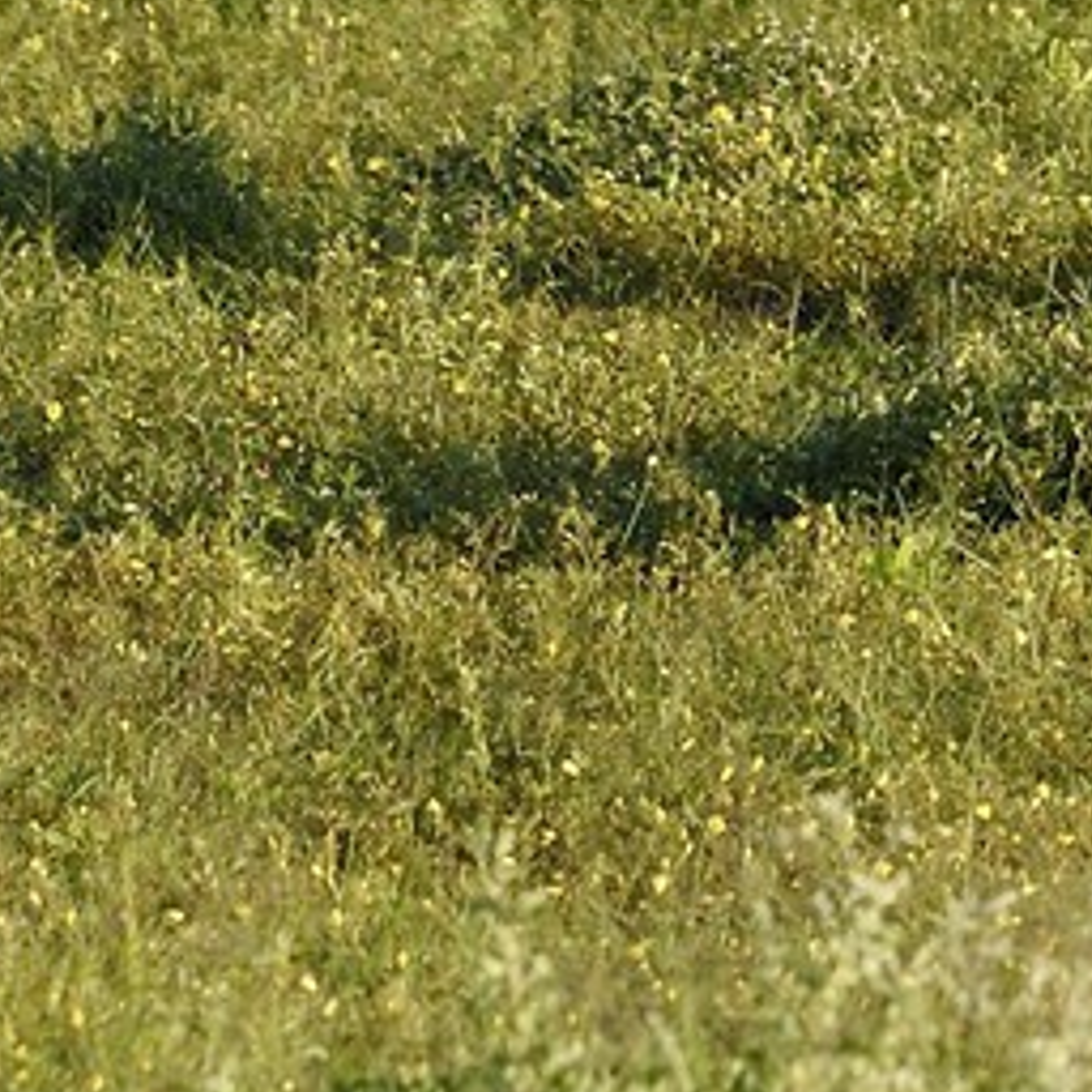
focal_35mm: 1488
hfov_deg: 1.2
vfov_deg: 1.2
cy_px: -717
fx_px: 53107
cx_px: 3221
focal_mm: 280
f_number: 7.1
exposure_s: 1/800
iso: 400
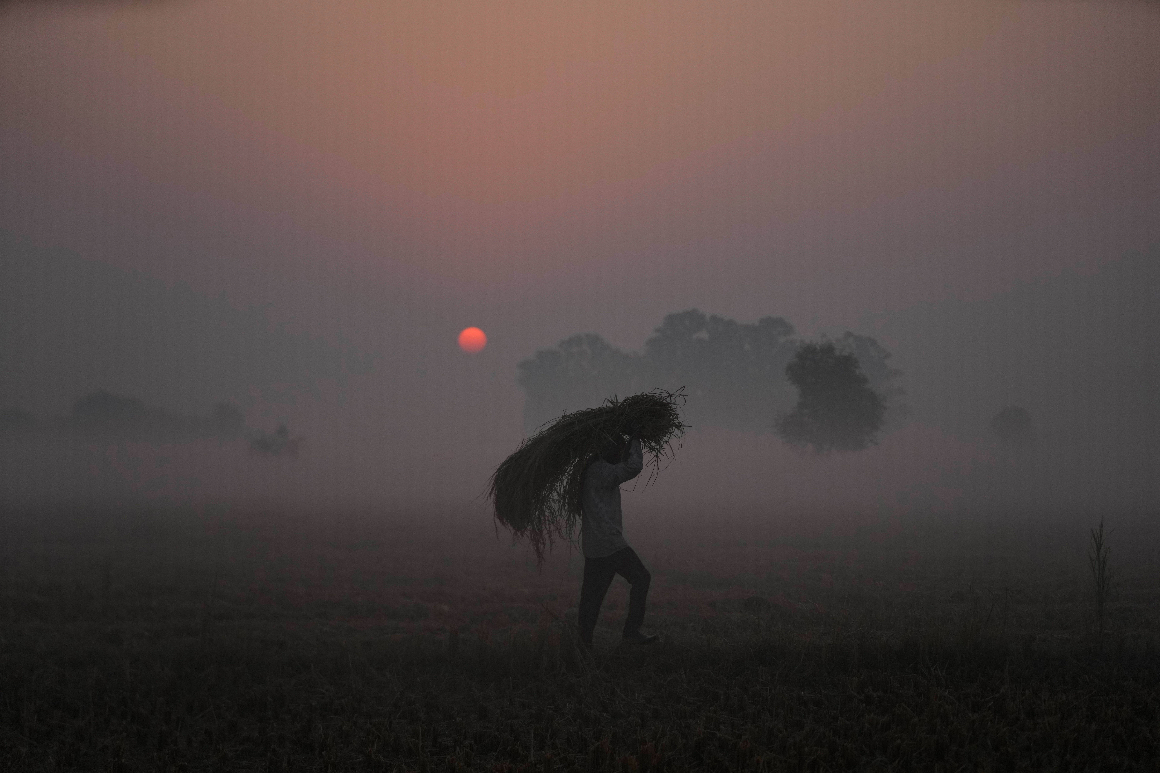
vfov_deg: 15.9
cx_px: 580
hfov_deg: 23.6
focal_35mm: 86
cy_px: 386
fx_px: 2771
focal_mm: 86
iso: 800
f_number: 2.8
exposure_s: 1/6400
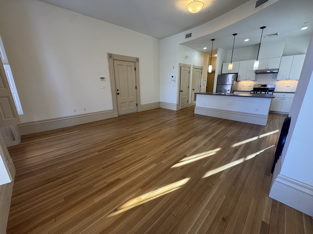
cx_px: 156
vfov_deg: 85.7
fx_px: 127
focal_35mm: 14
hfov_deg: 102.1
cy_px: 117
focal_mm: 2.22
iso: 200
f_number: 2.2
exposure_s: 1/120
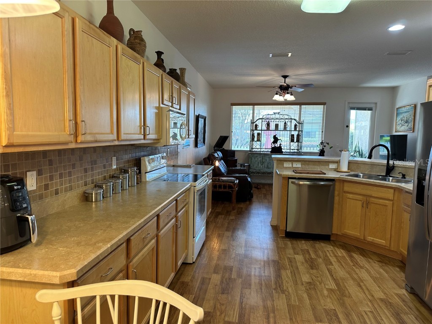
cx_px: 216
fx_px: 300
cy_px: 162
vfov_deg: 56.8
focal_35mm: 24
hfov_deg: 71.6
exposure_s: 1/60
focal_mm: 6.86
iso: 125
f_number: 1.78
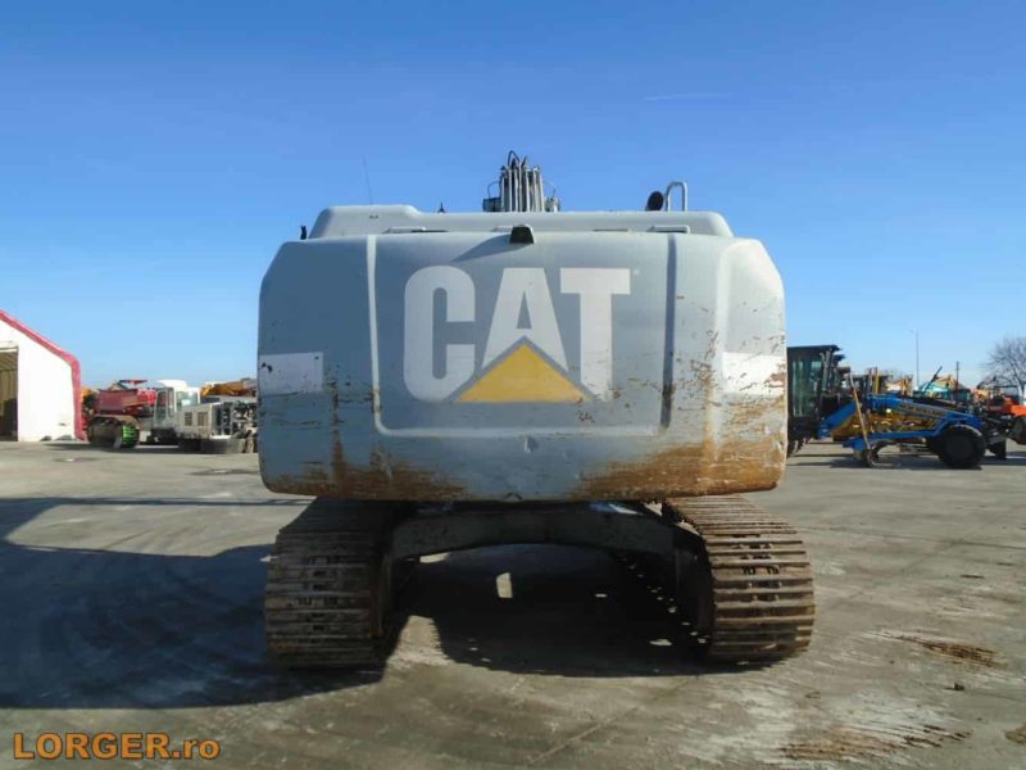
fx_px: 771
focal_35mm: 26
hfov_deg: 67.3
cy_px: 385
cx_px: 513
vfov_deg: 53.1
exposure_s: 1/800
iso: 100
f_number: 3.2
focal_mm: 4.6
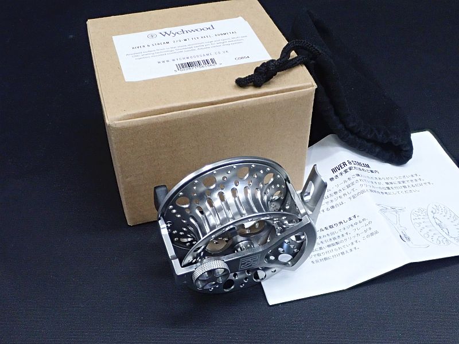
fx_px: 504
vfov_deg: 37.7
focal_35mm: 38
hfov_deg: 49.0
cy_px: 172
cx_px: 230
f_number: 3.5
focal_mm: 6.86
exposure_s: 1/40
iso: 1000
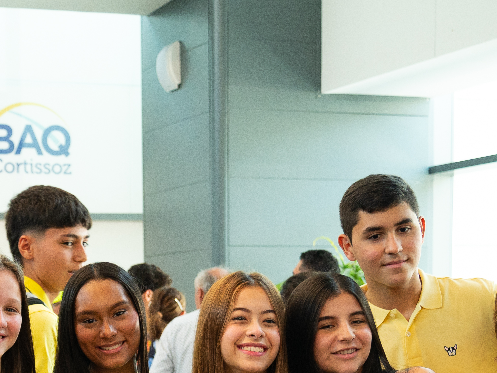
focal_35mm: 96
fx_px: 1378
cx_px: 85
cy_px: 487
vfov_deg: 14.7
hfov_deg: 20.2
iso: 1000
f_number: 4.5
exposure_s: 1/160
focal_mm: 32
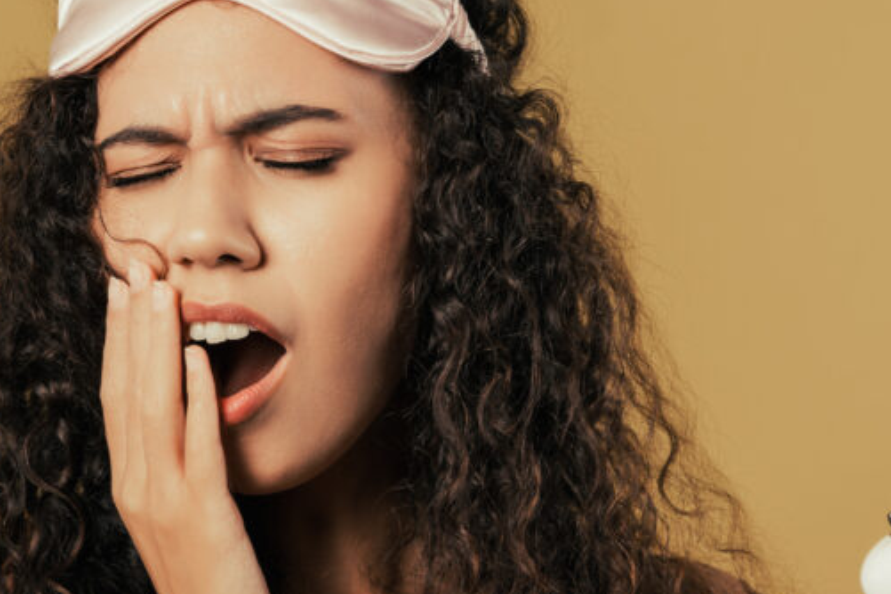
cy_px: 332
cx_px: 514
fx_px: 4554
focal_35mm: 184
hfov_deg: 11.2
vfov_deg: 7.5
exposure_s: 1/125
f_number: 5.6
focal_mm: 90
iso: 100
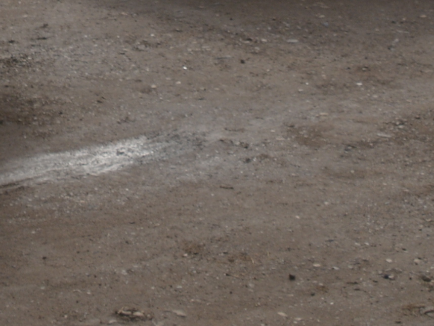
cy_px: -352
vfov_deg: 10.0
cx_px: -4
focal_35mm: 136
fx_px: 1706
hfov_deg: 14.3
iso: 100
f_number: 7.1
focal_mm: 18
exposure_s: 1/200
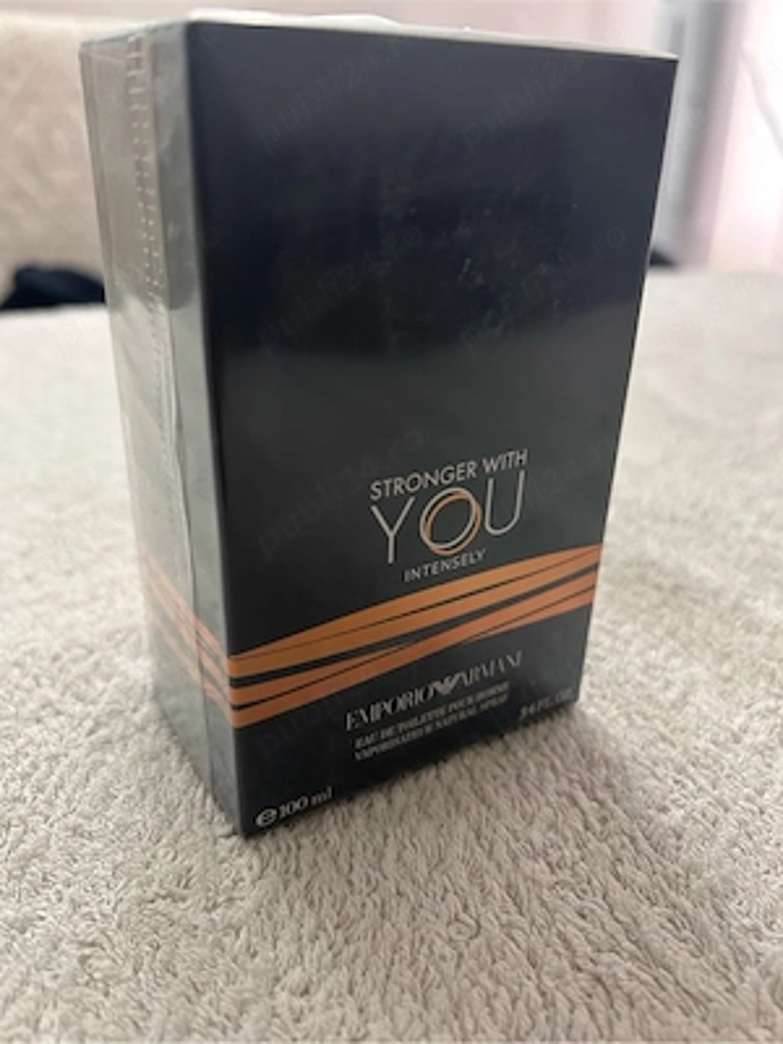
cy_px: 522
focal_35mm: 26
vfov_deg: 67.3
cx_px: 392
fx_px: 784
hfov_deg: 53.1
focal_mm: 5.7
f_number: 1.5
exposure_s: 1/50
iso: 200
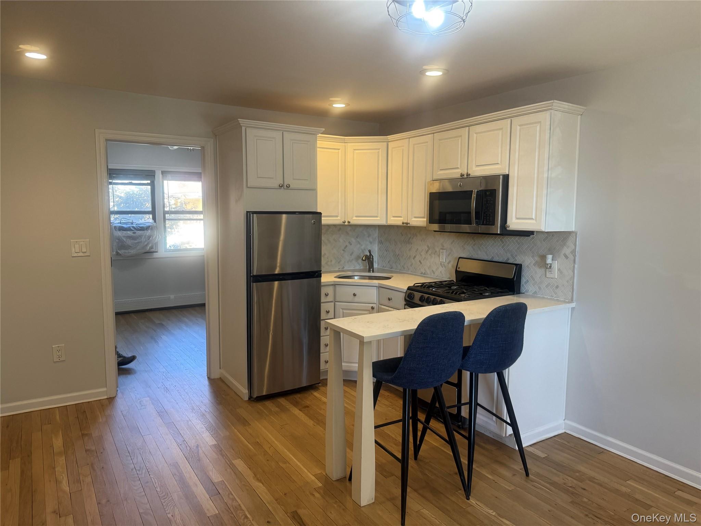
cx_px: 350
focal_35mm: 24
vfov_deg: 56.8
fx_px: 486
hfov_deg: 71.6
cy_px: 263
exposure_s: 1/120
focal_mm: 6.76
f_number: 1.78
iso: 200
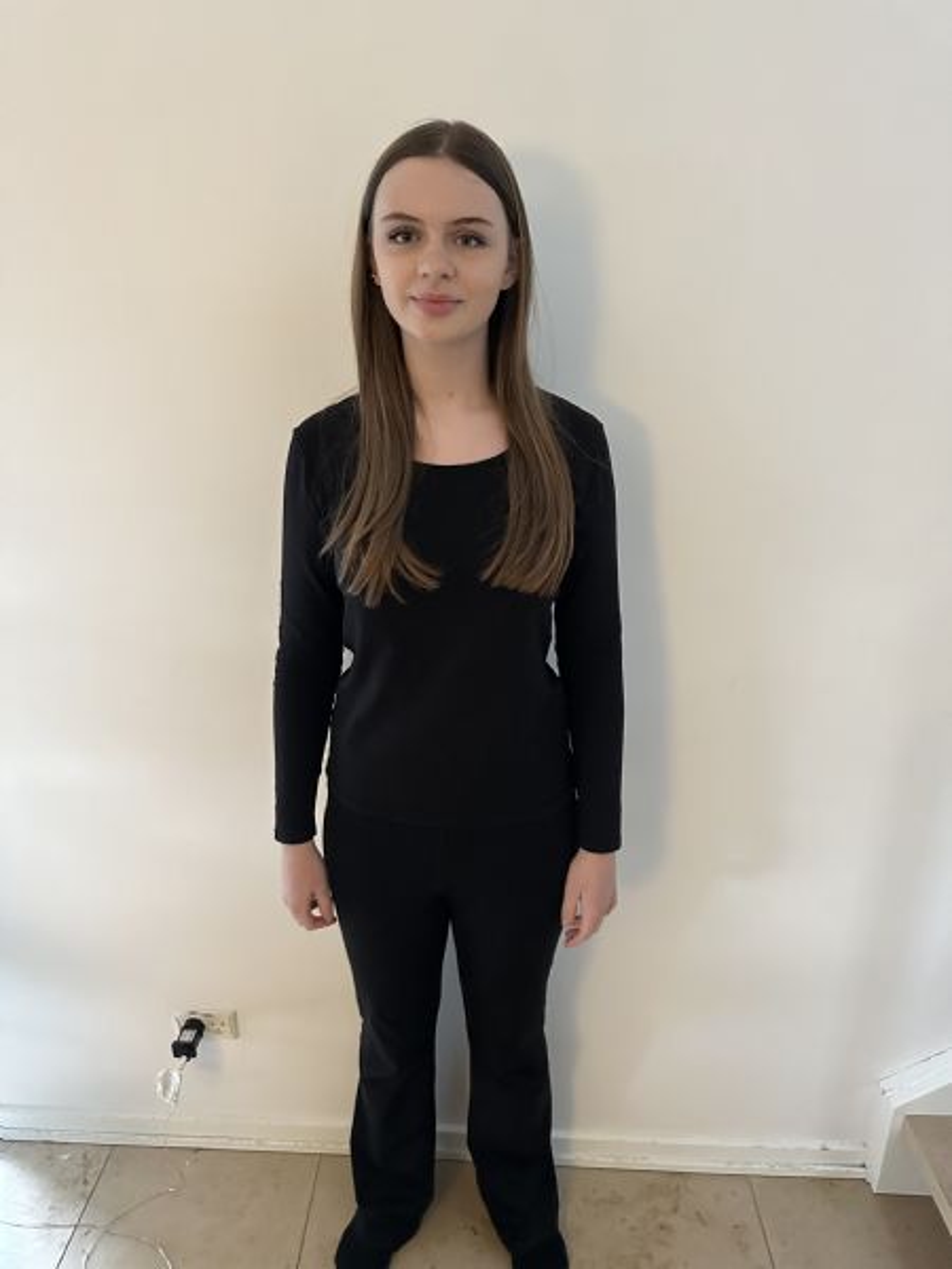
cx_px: 476
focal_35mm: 24
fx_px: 880
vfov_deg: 71.6
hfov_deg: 56.8
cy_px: 634
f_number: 1.78
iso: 1000
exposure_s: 1/33
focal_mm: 6.86
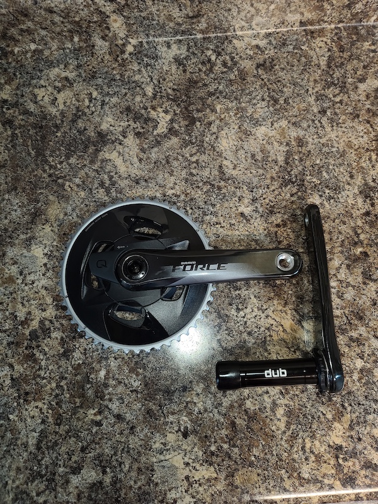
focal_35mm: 25
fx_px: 364
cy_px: 252
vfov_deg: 69.4
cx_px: 189
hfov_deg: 54.9
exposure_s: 1/20
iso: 125
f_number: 1.8
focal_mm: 7
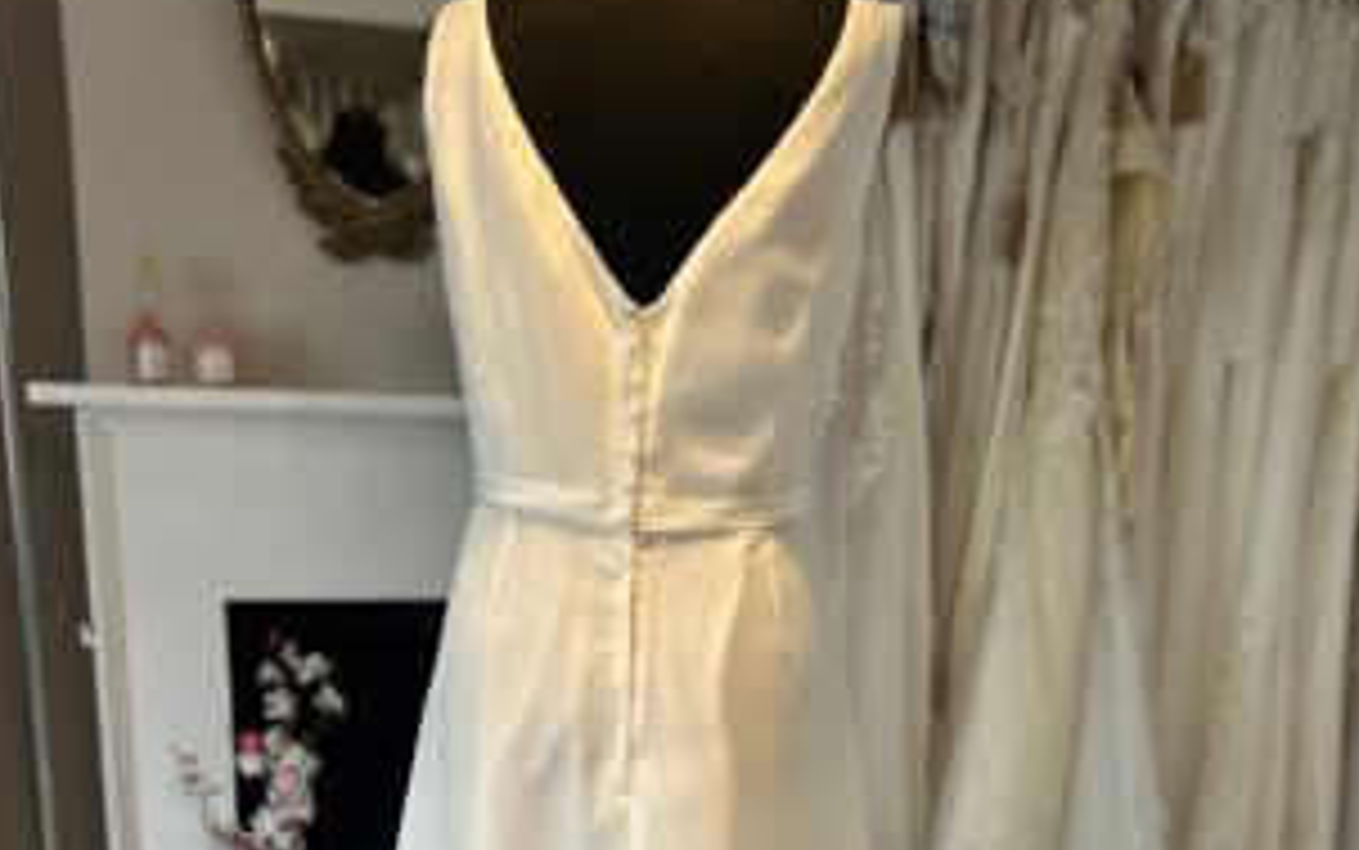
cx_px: 666
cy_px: 821
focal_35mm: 39
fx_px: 1445
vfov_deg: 30.8
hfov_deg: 50.4
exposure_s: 1/130
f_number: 1.5
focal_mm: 5.7
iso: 32
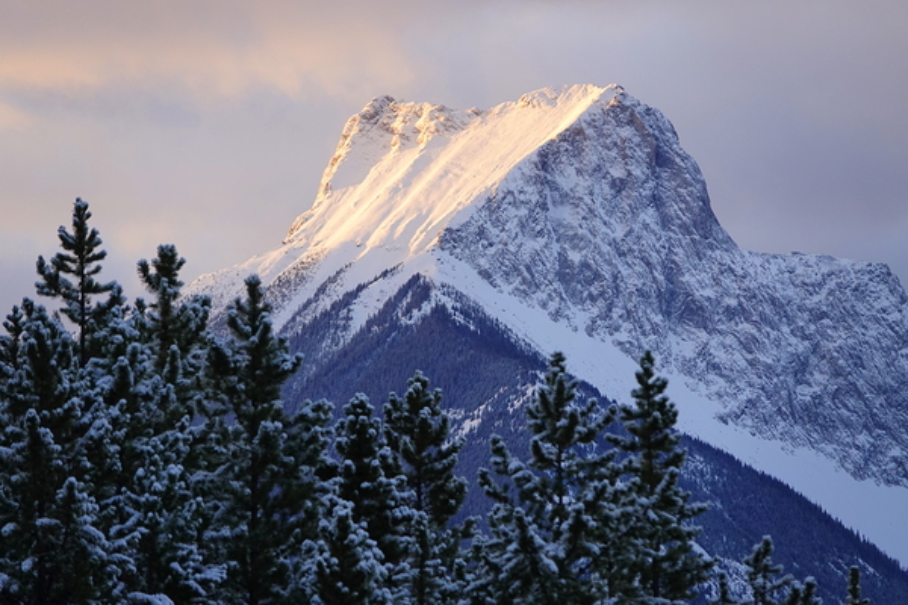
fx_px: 8323
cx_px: 454
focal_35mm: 330
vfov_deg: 4.2
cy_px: 302
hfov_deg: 6.2
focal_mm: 120.91
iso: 250
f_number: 4
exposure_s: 1/250
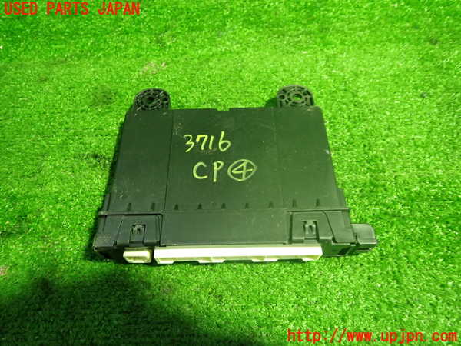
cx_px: 230
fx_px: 333
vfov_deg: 54.9
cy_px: 173
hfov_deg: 69.4
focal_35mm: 25
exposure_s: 1/30
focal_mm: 4.5
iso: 400
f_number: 2
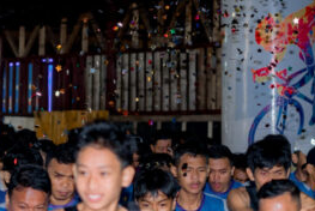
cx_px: 189
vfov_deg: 8.0
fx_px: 1498
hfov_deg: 12.0
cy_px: 216
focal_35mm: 171
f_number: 2
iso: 500
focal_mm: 50
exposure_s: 1/200
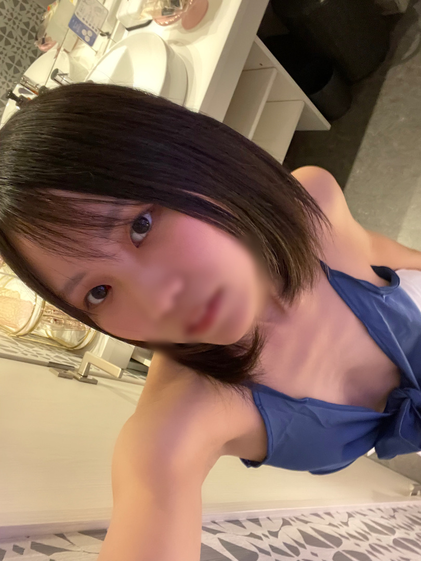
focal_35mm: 30
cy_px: 280
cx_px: 210
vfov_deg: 60.0
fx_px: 486
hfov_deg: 46.8
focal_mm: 2.71
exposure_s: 1/17
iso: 800
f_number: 2.2
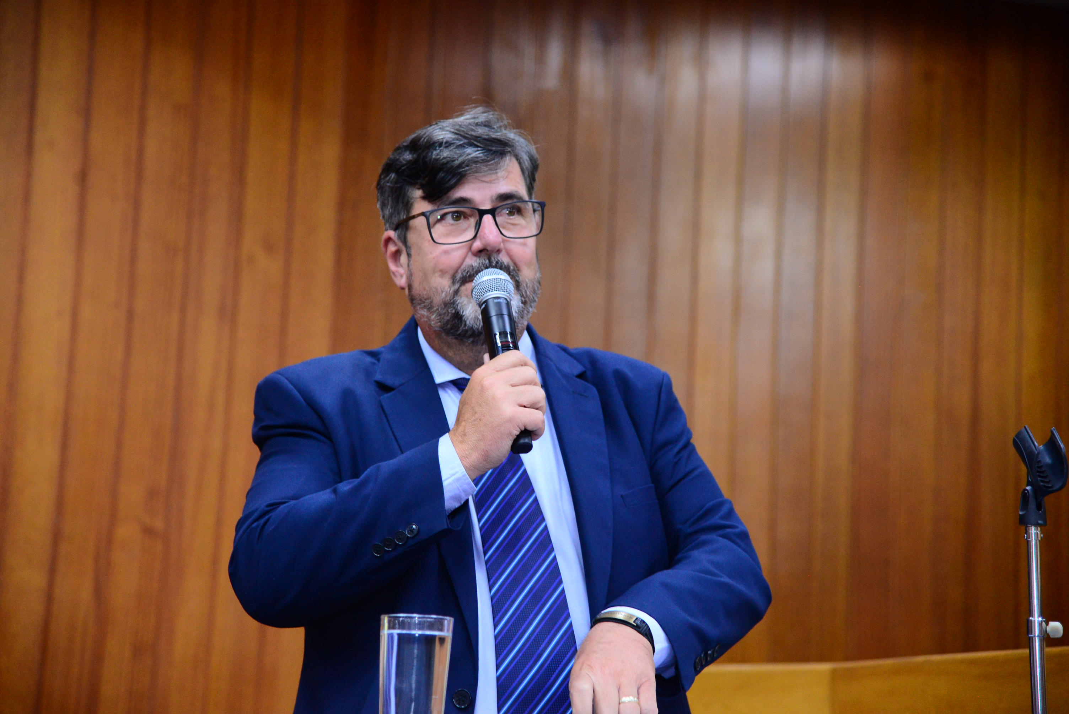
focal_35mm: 86
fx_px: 2555
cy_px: 357
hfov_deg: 23.6
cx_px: 534
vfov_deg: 15.9
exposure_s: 1/80
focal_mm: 86
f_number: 4
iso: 2500
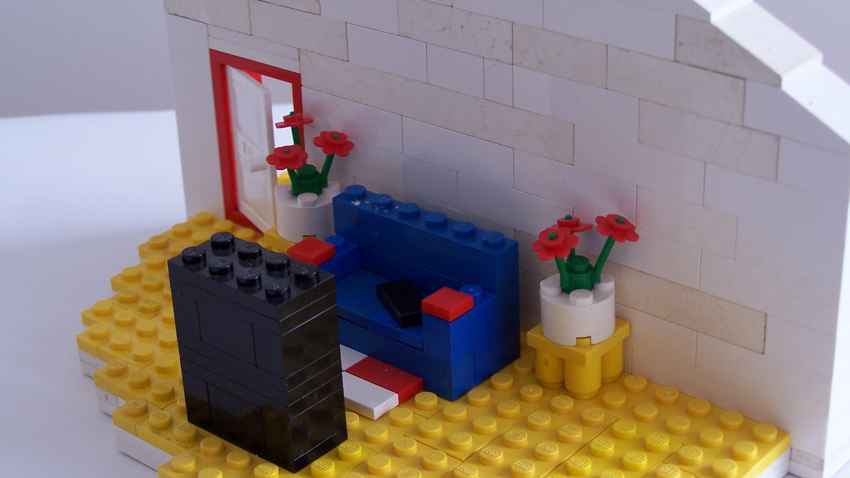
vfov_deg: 16.3
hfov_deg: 28.6
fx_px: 1668
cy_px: 294
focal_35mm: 74
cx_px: 428
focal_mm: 11.1
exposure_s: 1/10
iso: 80
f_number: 3.2
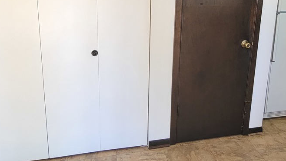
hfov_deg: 62.4
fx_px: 235
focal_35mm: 31
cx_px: 161
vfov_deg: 35.8
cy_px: 20
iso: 100
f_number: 2.2
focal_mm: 2.2
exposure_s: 1/60
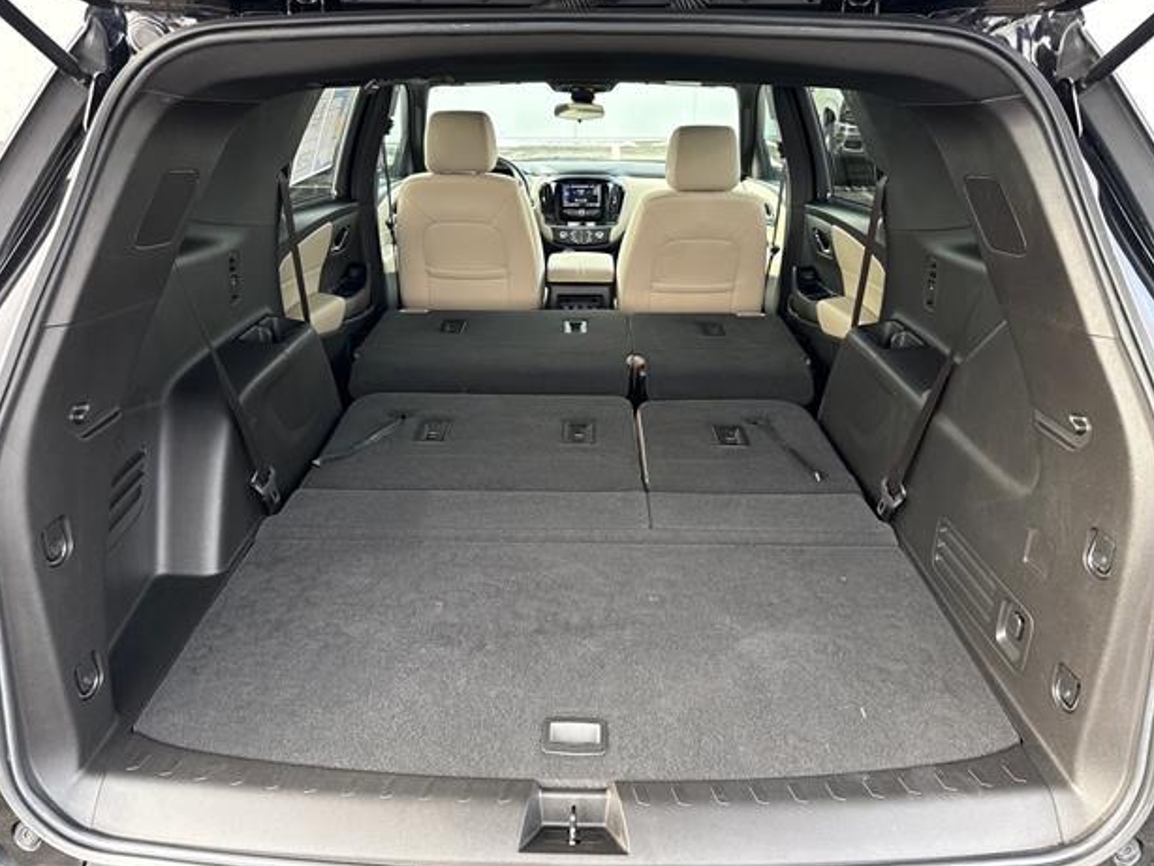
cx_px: 575
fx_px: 834
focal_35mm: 25
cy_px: 440
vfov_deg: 54.9
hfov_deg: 69.4
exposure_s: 1/68
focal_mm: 6.76
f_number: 1.78
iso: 200
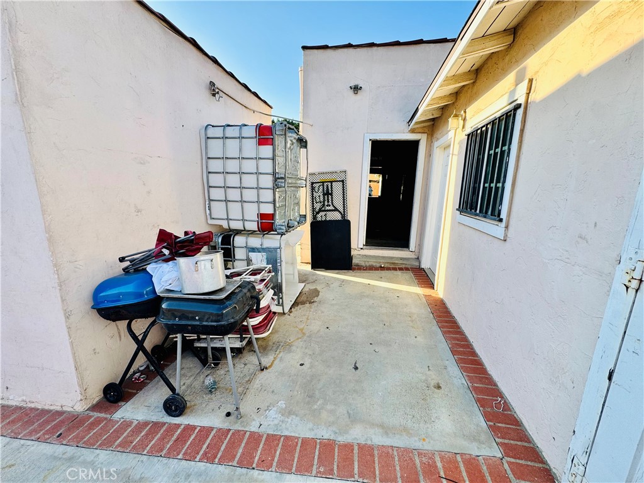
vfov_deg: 85.7
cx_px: 322
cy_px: 242
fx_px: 260
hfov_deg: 102.1
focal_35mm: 14
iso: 40
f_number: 2.2
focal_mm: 2.22
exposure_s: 1/320
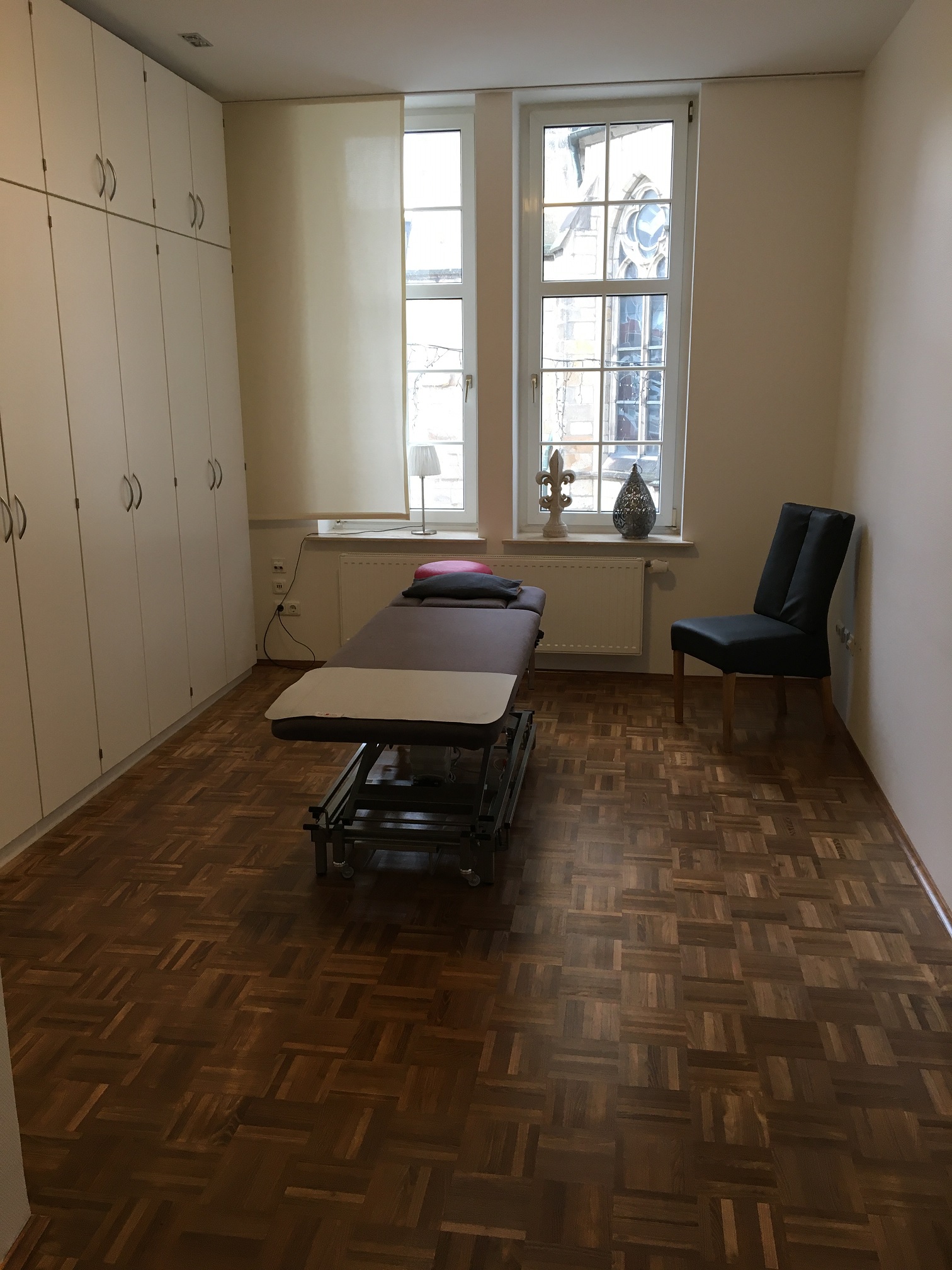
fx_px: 1063
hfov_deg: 48.2
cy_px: 635
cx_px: 476
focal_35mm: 29
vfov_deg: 61.7
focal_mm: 4.15
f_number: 2.2
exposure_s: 1/33
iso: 64
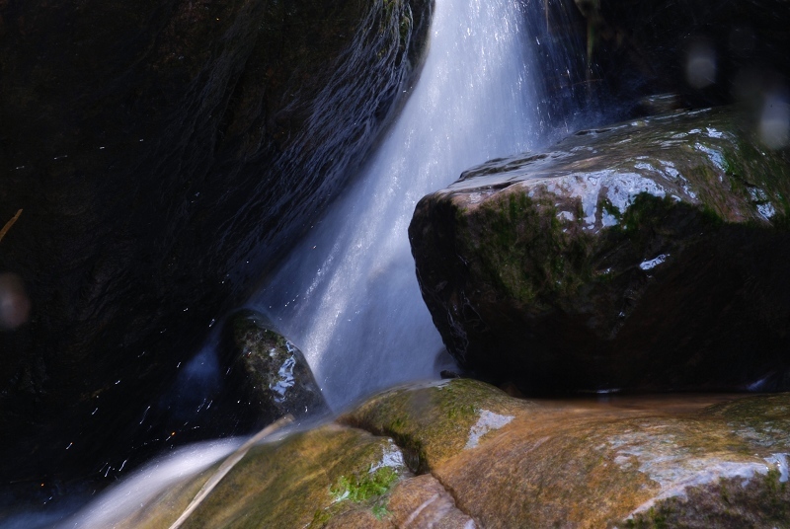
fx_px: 1813
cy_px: 264
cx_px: 395
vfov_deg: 16.6
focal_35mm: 82
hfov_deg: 24.6
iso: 100
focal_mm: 55
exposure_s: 1/1.6
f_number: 22
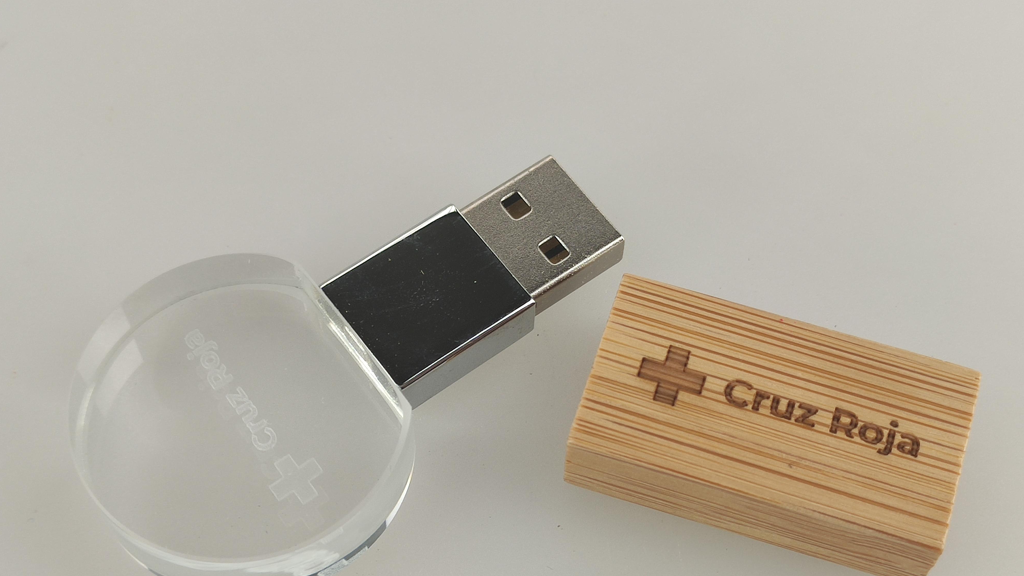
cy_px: 385
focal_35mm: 57
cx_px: 513
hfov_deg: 36.6
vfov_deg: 21.0
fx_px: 1548
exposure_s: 1/100
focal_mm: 4.77
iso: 217
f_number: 1.75
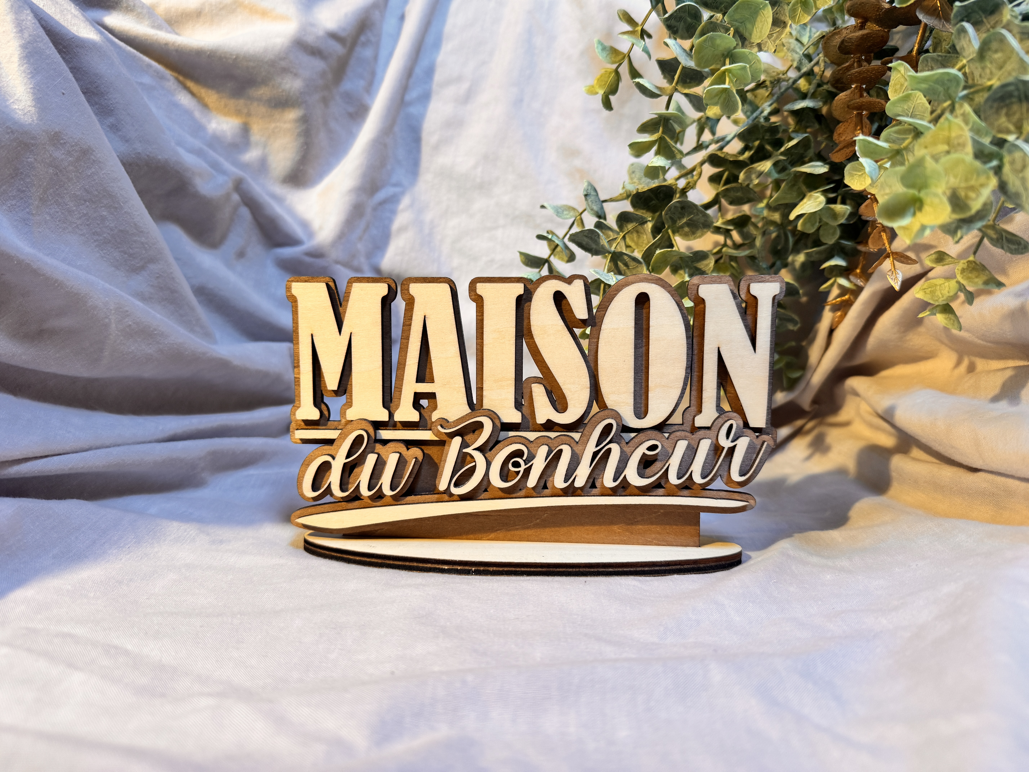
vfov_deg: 56.8
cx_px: 514
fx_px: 713
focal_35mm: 24
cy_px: 386
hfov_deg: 71.6
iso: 160
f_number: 1.78
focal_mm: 6.76
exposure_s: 1/50
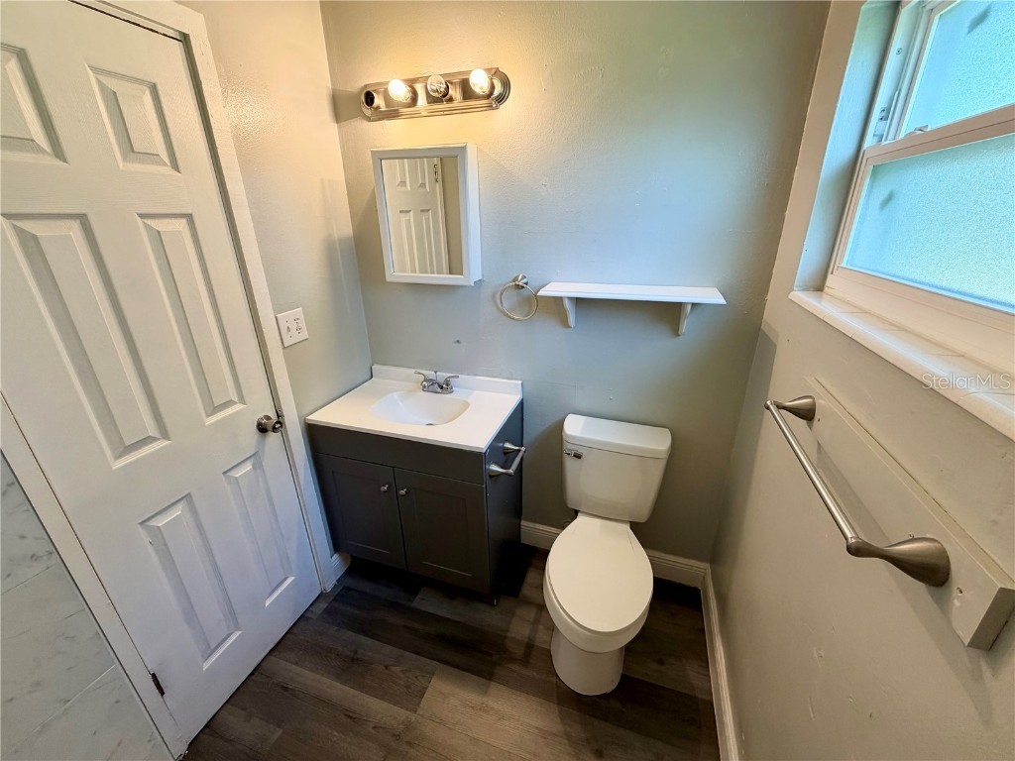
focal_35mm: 14
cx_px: 508
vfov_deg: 85.7
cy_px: 380
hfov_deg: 102.1
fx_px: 411
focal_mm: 2.22
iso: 160
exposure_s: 1/120
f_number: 2.2
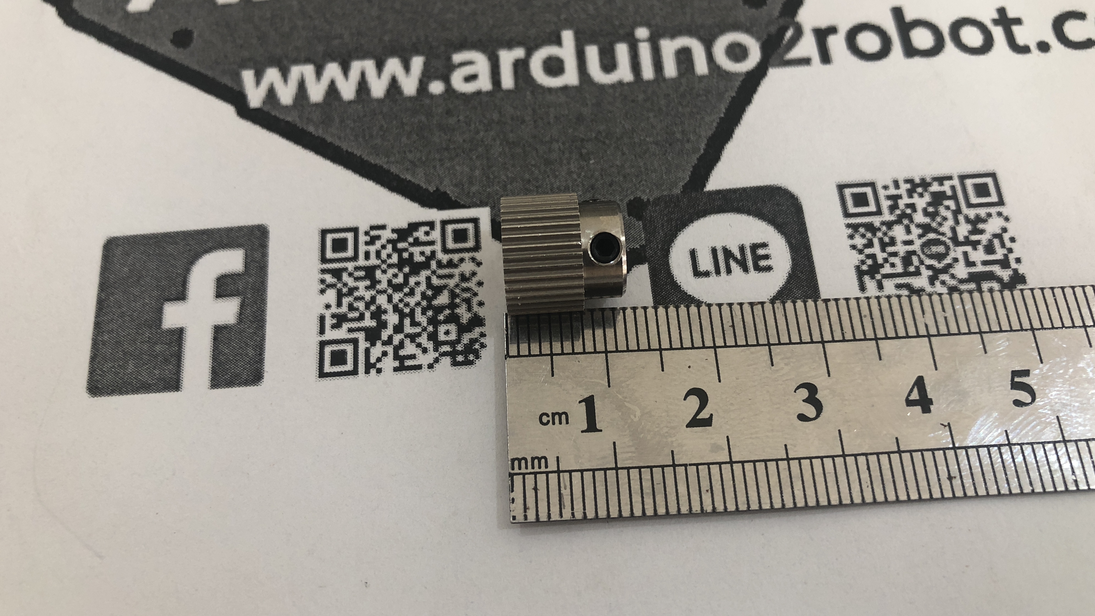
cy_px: 230
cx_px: 551
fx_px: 900
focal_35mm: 31
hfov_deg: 62.6
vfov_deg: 37.5
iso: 40
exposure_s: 1/20
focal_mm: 3.99
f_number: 1.8
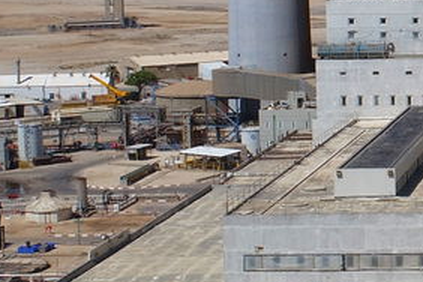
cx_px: 618
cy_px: 32
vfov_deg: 11.4
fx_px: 1398
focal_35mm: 119
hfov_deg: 15.9
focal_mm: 8.8
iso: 100
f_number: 11
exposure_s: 1/320
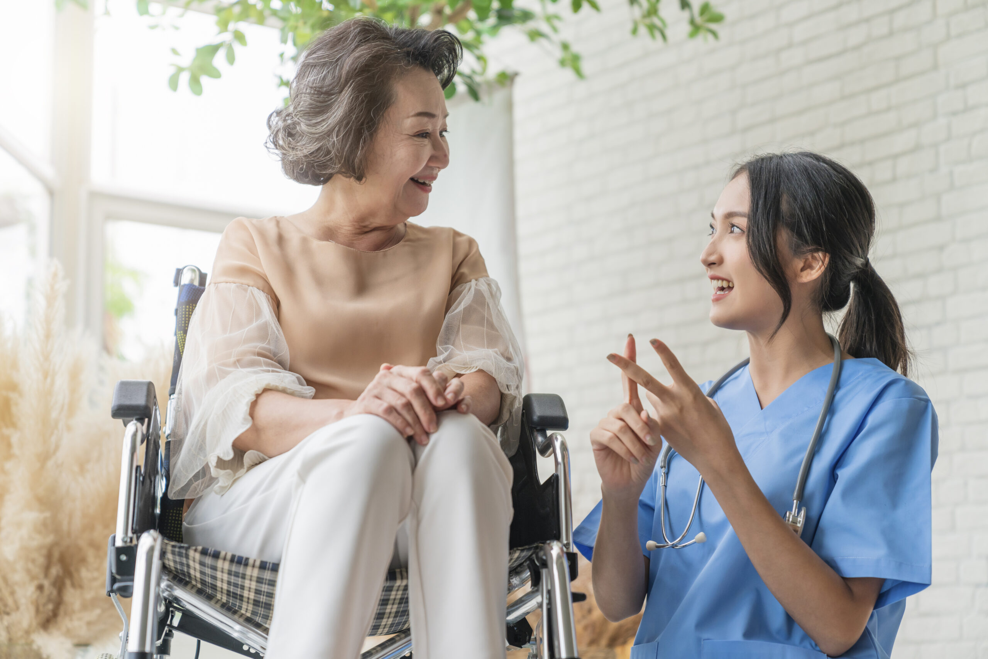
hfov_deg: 28.8
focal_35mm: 70
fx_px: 1921
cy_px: 330
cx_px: 494
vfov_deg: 19.5
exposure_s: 1/800
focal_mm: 70
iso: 640
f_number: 2.8
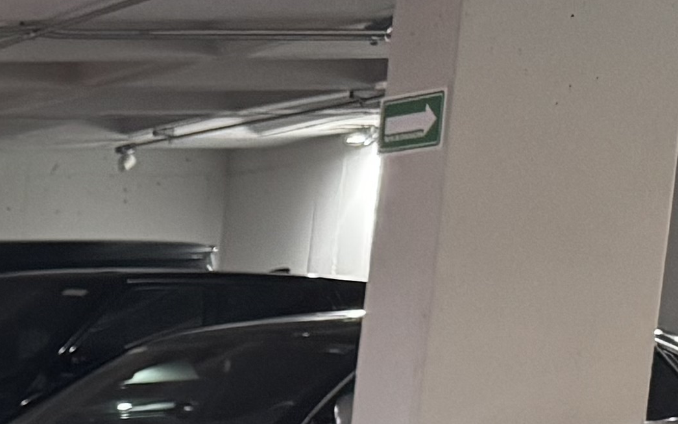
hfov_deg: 11.7
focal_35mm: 139
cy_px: 917
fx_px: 2568
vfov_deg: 8.8
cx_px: -1056
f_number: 1.78
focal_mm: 6.76
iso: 500
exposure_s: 1/60
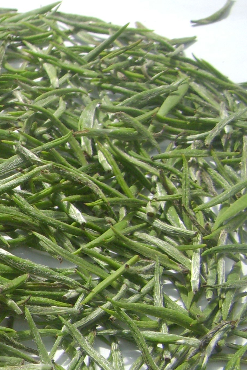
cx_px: -162
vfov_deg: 21.6
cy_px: 234
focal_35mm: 94
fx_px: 967
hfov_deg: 13.4
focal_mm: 6.3
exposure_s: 1/800
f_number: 3.3
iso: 100
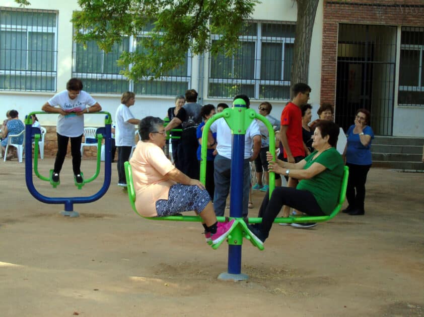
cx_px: 212
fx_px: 759
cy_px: 158
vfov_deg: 23.6
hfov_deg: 31.2
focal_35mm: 62
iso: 250
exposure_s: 1/60
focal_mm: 11
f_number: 7.9
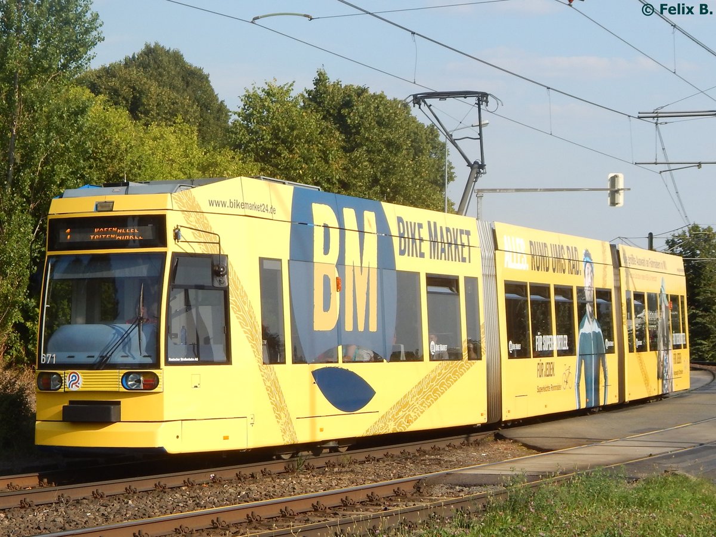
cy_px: 268
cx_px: 358
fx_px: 1427
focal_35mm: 69
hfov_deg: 28.2
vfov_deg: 21.3
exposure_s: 1/1000
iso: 125
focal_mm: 12.3
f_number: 4.1
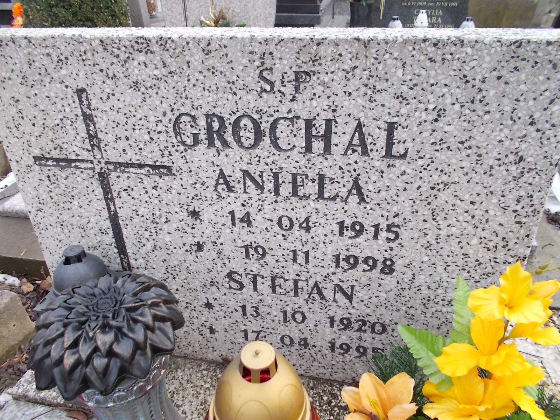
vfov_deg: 53.1
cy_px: 210
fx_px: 421
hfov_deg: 67.3
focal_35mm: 26
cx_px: 280
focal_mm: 4.6
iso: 80
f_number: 3.2
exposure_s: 1/100
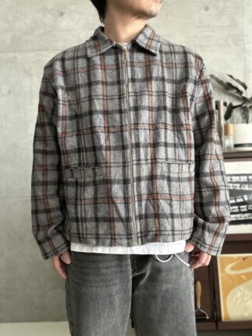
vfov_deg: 60.0
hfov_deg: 46.8
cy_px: 168
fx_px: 291
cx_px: 126
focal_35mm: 30
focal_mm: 2.69
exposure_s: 1/48
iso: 320
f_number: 1.9
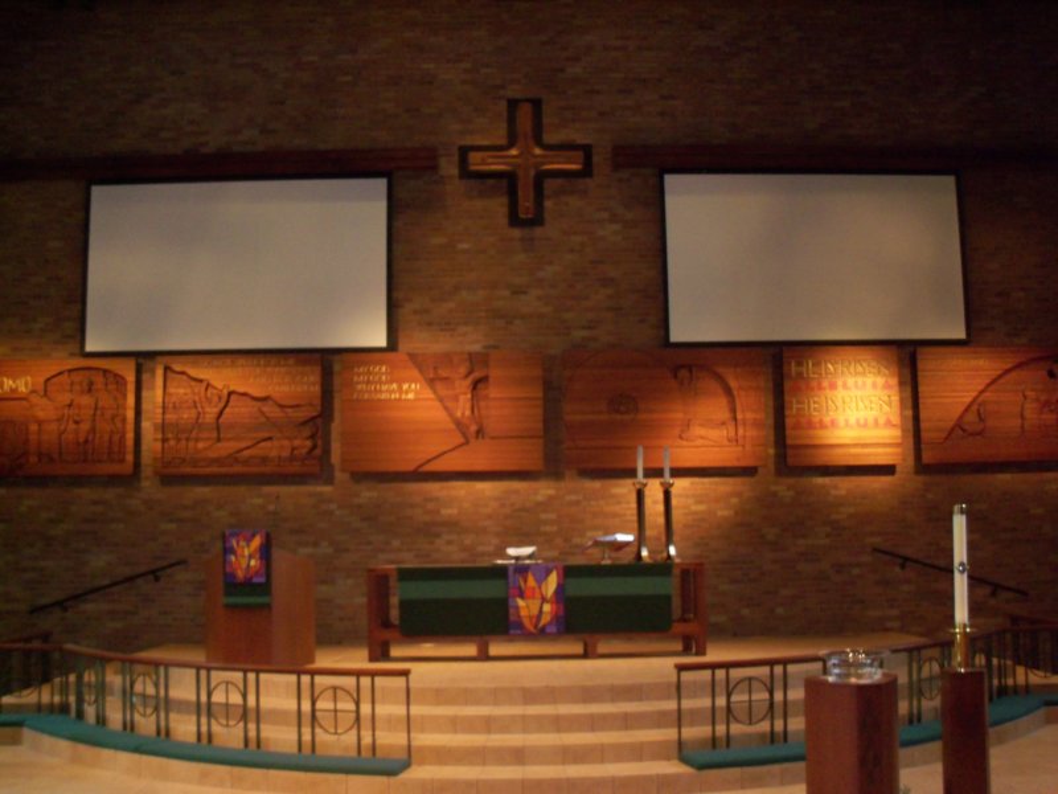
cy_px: 397
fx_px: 1223
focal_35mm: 40
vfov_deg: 36.0
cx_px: 529
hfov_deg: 46.8
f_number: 3.1
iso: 250
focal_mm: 7.2
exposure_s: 1/40
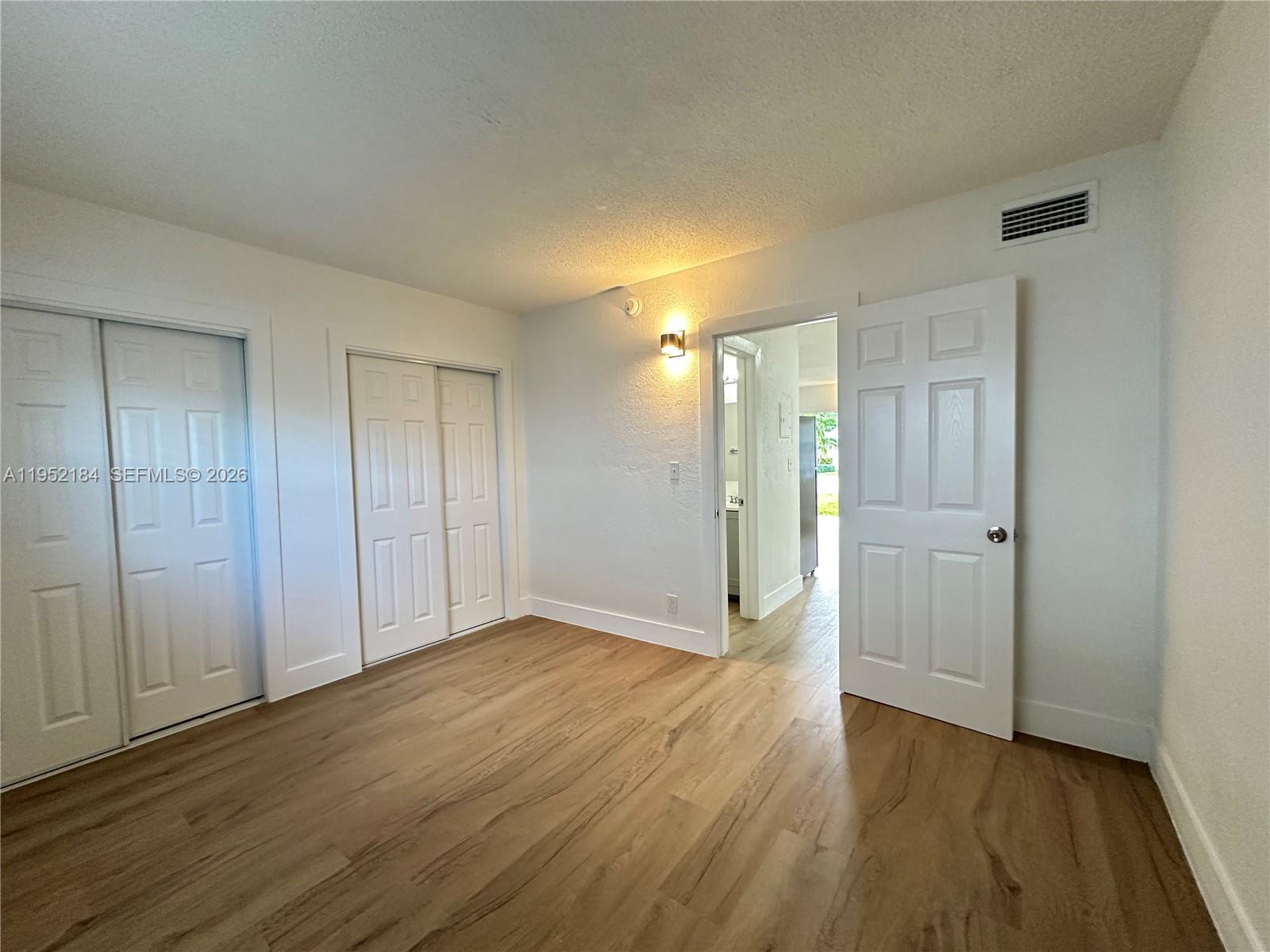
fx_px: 514
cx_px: 635
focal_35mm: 14
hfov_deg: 102.1
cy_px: 476
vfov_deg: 85.7
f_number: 2.2
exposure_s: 1/60
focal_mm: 2.22
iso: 320
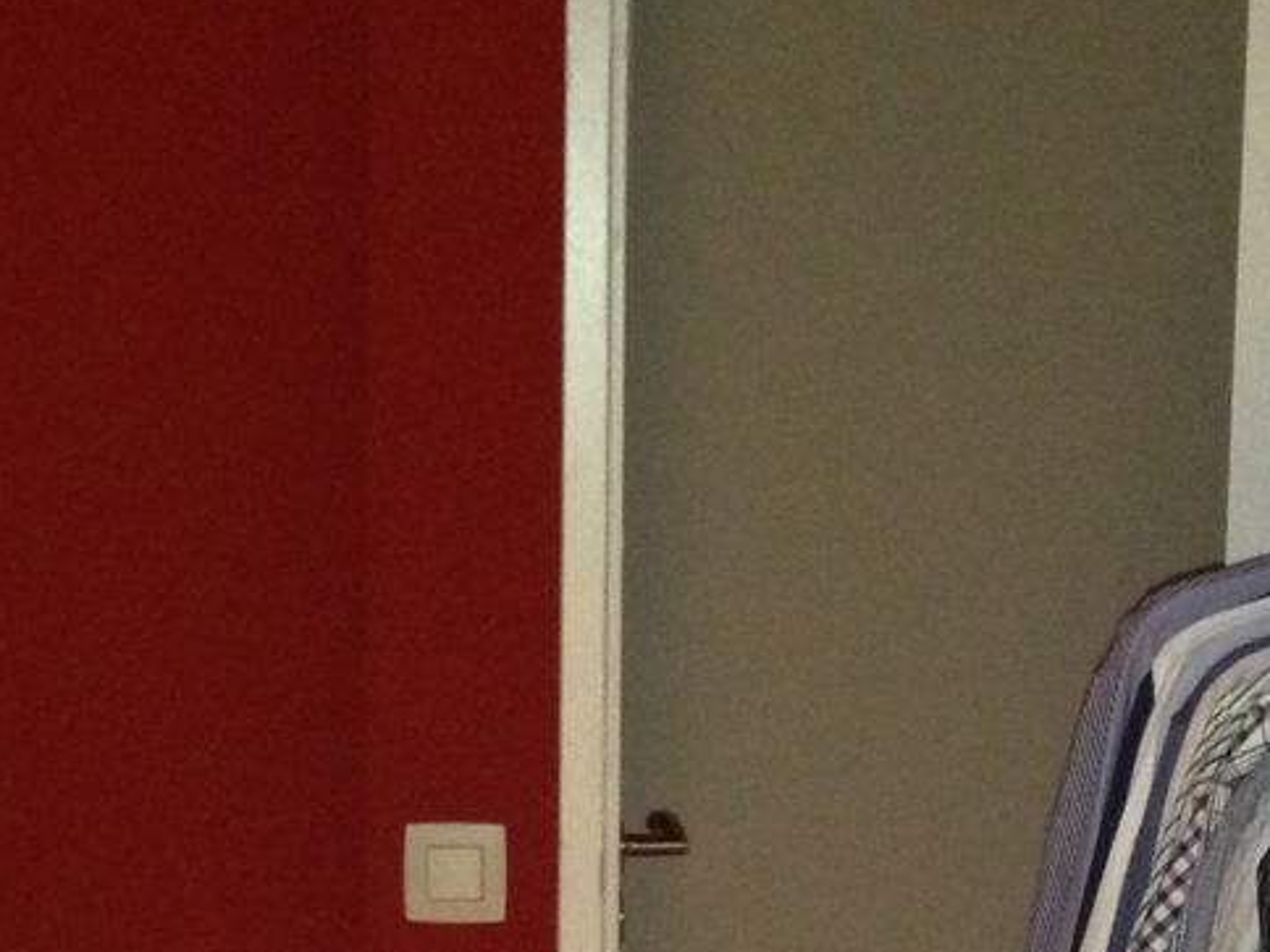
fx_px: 3999
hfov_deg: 17.3
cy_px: 844
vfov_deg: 13.5
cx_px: -194
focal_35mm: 109
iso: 500
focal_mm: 4.12
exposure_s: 1/16
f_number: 2.4
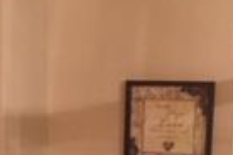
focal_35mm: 140
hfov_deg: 14.6
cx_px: 95
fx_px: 906
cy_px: 302
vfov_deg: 9.2
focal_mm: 4.15
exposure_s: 1/10
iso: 100
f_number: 2.2
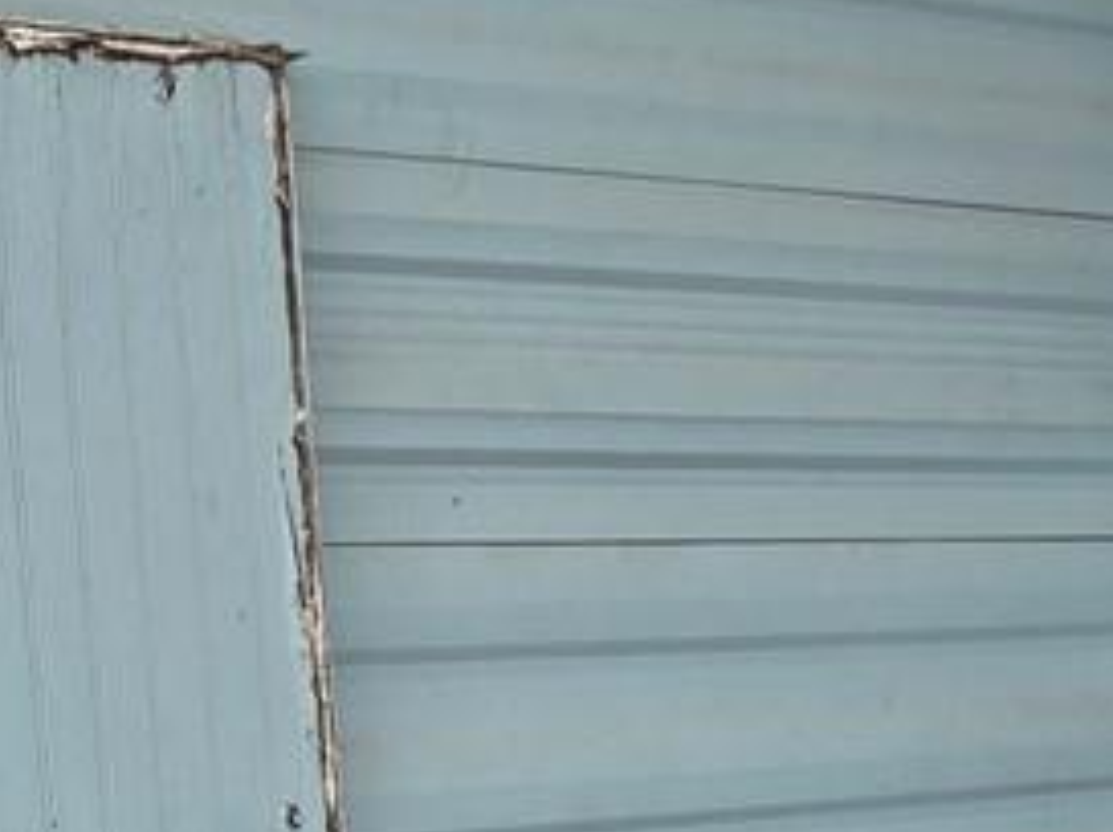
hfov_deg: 14.6
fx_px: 4335
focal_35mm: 135
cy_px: 1415
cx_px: 420
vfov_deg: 10.4
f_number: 1.8
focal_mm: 5.4
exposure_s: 1/180
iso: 32
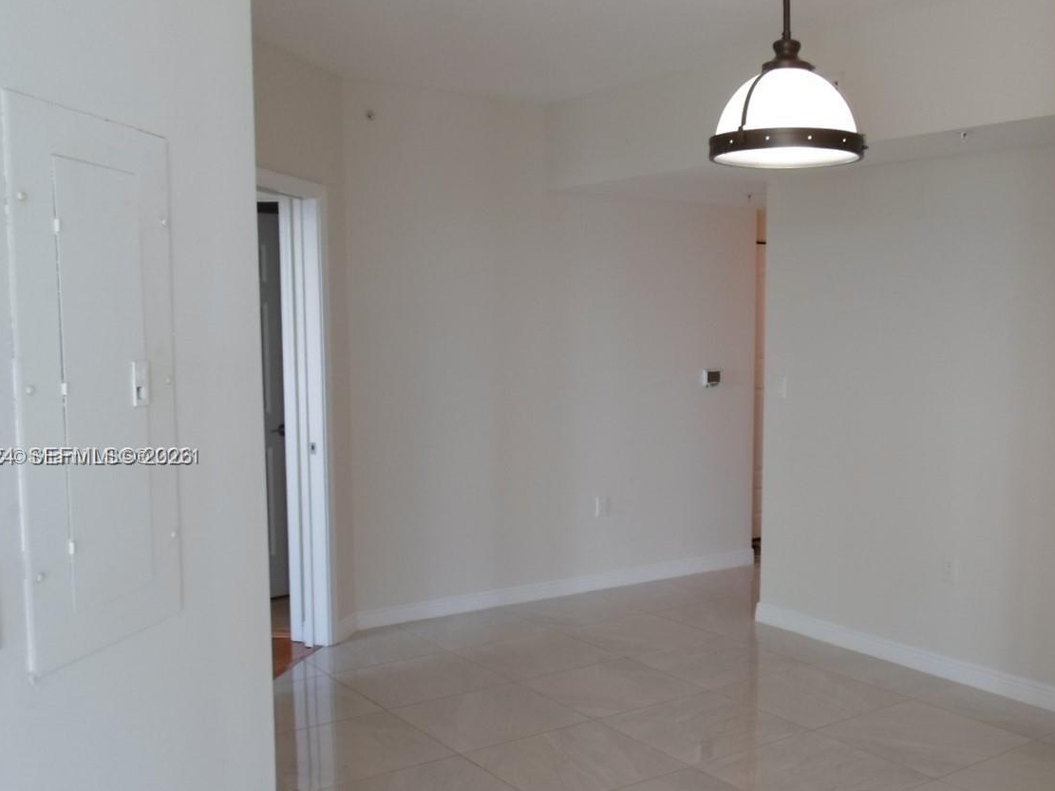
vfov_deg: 39.5
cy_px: 458
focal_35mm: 36
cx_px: 656
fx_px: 1097
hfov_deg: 50.9
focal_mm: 4.5
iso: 80
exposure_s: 1/30
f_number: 2.5
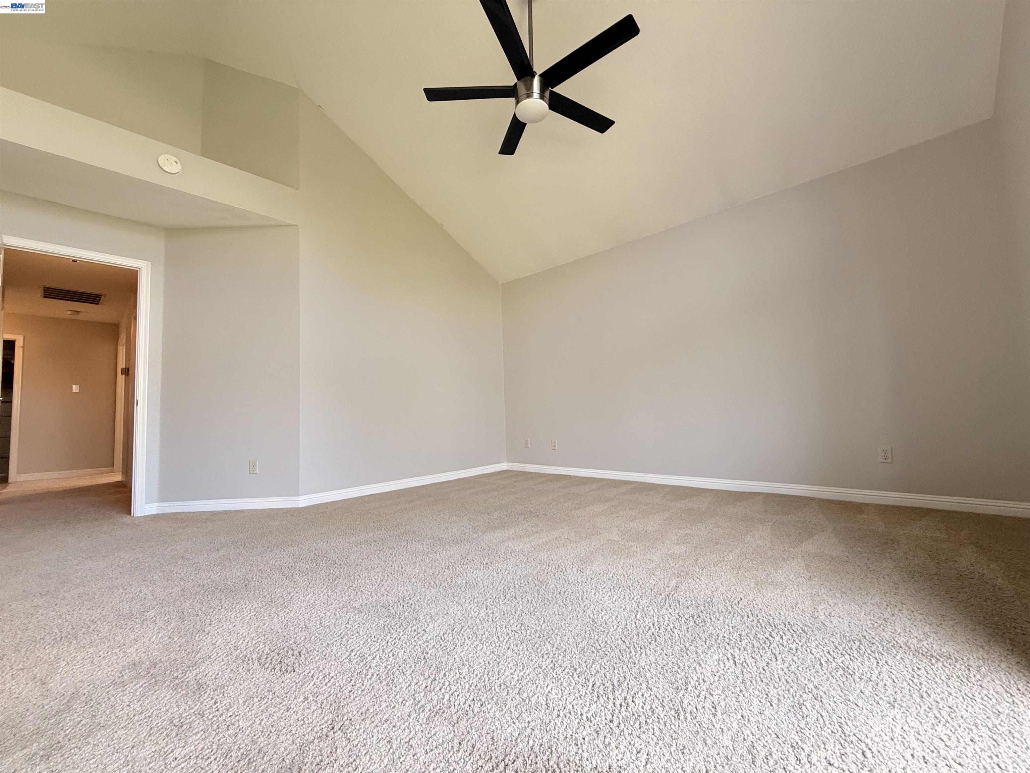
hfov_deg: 102.1
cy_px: 386
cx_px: 515
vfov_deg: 85.7
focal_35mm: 14
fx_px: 417
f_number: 2.2
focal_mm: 2.22
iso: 200
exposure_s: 1/99
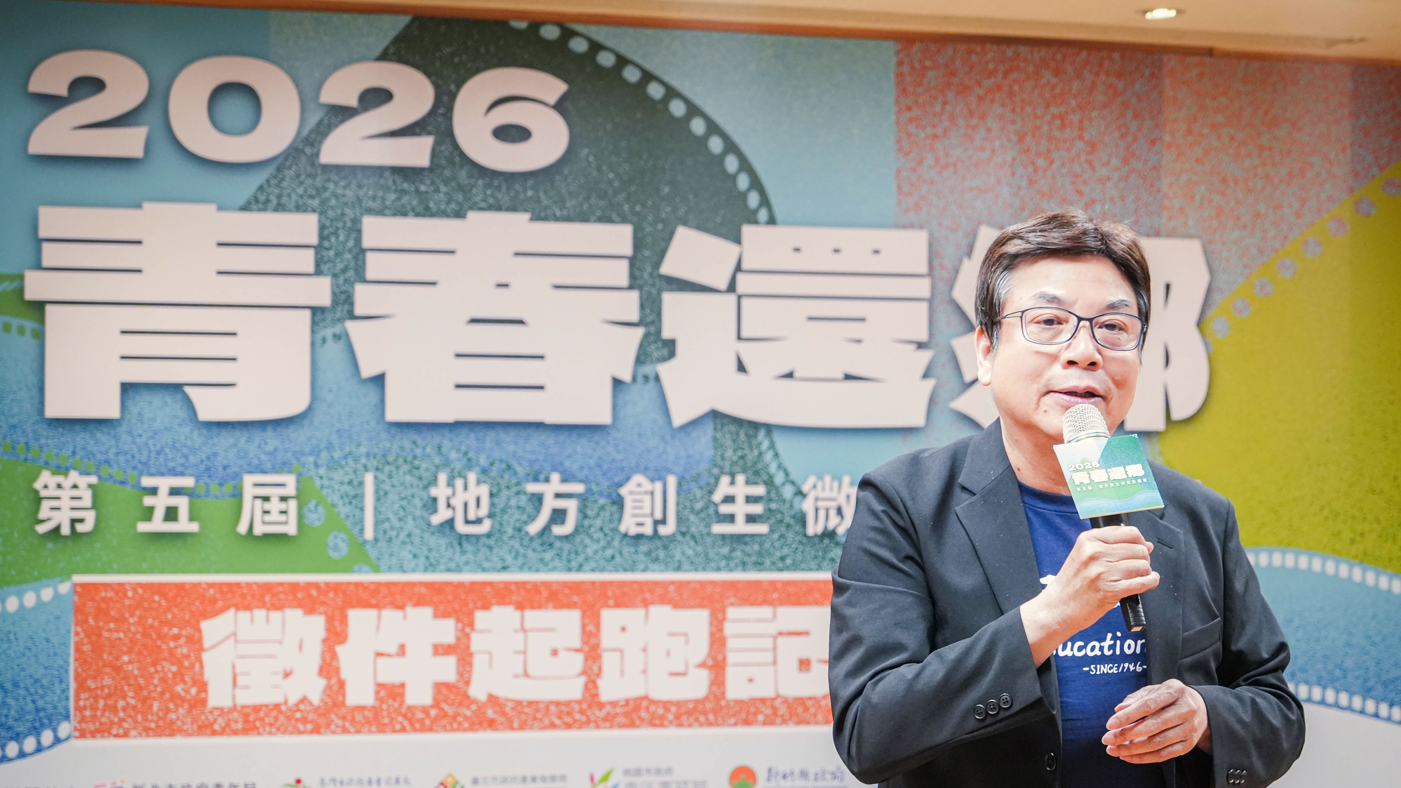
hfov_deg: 27.8
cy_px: 551
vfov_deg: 15.8
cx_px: 832
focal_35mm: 76
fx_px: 2823
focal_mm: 59
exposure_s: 1/200
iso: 3200
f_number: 4
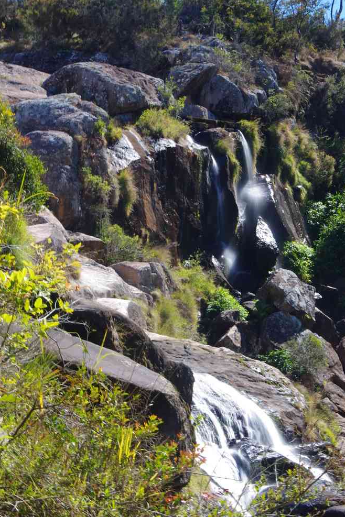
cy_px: 260
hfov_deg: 16.4
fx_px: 1200
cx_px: 173
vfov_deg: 24.3
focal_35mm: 84
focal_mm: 55
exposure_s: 1/4
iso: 100
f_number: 22
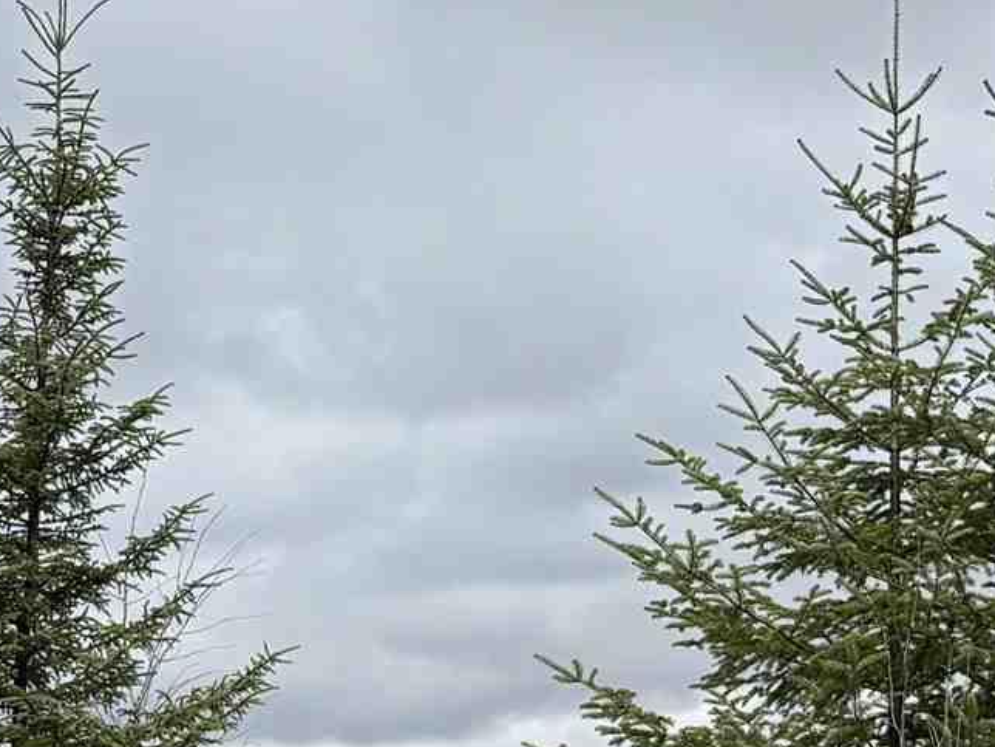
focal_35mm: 124
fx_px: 3564
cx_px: 842
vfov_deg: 11.9
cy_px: 319
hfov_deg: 15.7
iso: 50
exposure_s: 1/3650
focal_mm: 5.96
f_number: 1.6
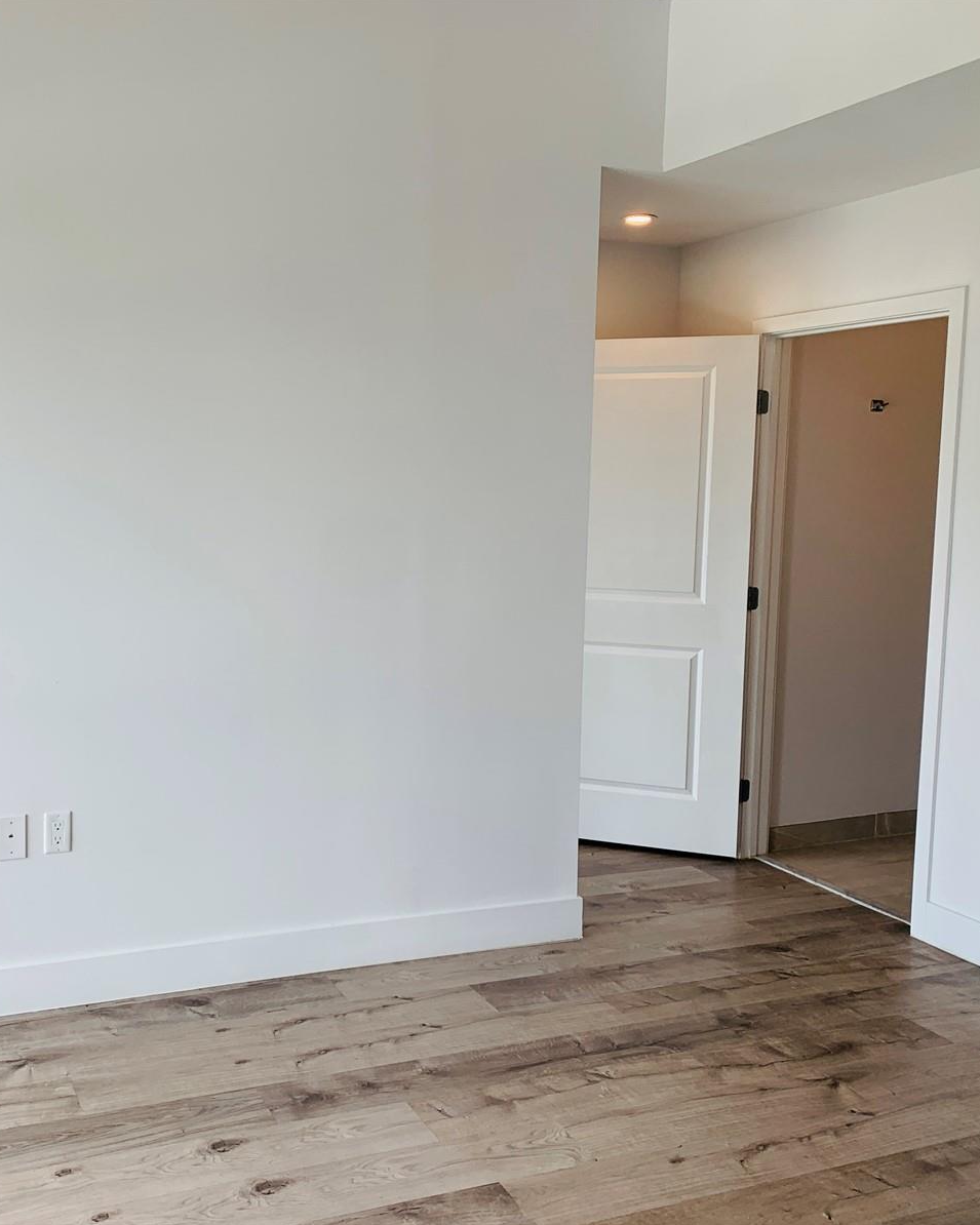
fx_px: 1233
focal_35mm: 34
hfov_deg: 42.7
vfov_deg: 52.8
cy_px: 611
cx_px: 314
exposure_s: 1/263
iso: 25
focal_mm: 4.25
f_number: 1.8
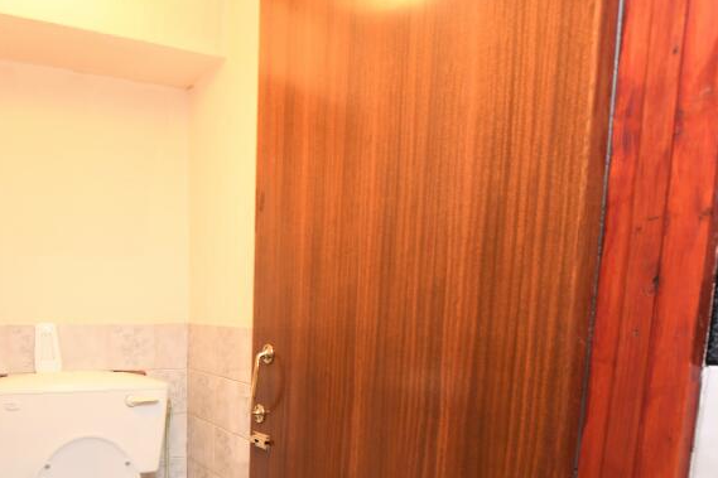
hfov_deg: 66.0
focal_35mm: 27
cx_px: 255
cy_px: 404
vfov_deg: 44.7
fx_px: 538
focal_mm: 10
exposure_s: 1/30
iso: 320
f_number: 3.5
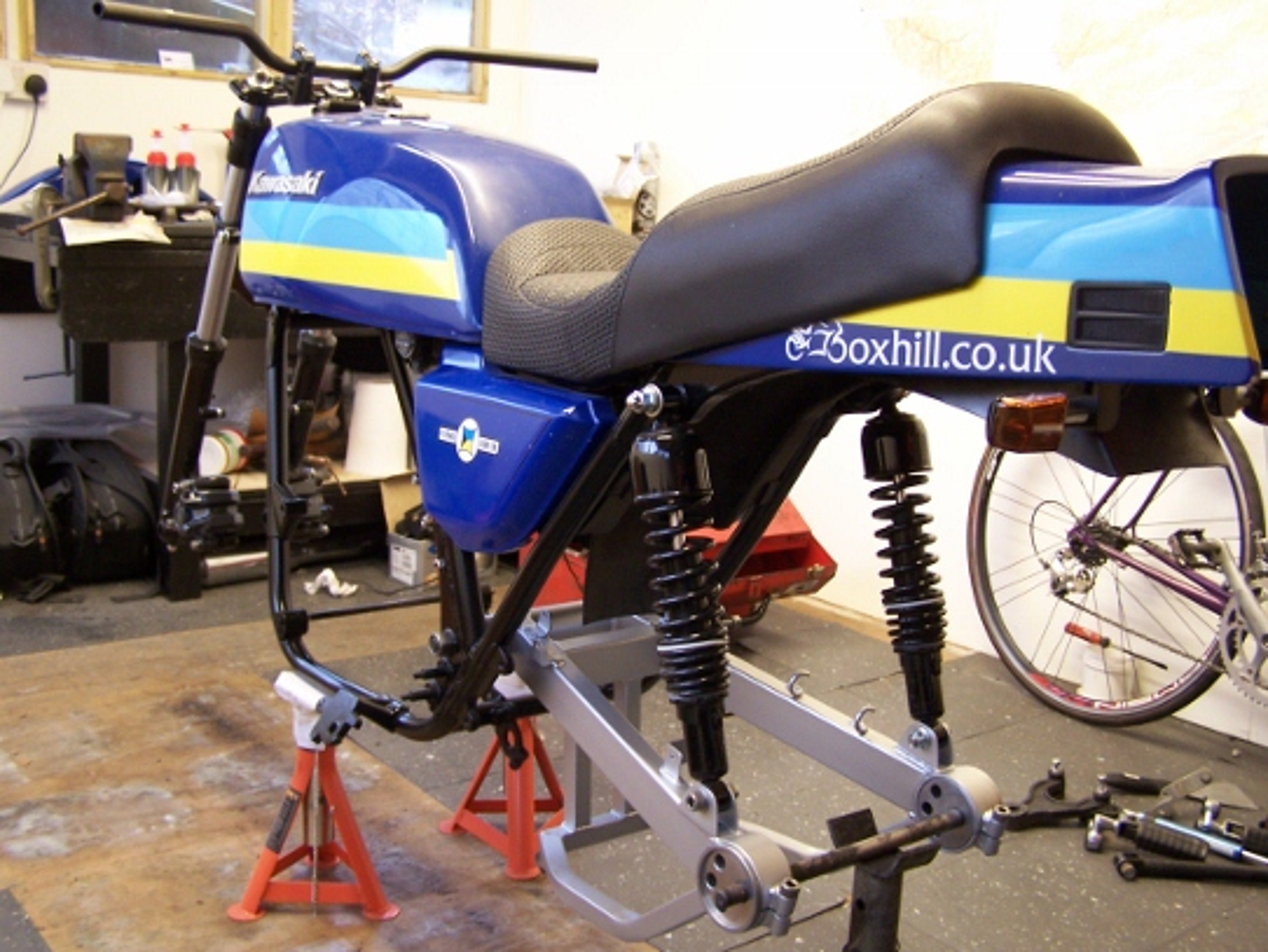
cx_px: 634
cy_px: 476
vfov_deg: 37.7
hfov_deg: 49.0
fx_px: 1393
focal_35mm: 38
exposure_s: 1/8
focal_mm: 6.3
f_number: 2.8
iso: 140
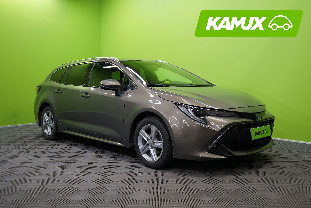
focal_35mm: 36
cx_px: 156
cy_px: 104
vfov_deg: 36.9
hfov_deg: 53.1
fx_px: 311
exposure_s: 1/30
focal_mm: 36
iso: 500
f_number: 5.6
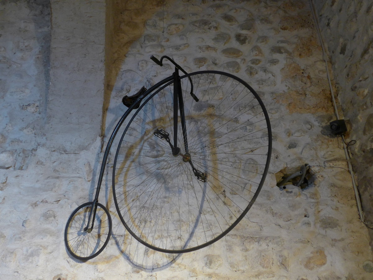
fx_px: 366
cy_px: 140
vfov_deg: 41.8
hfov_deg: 54.0
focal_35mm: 34
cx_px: 186
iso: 400
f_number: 2.3
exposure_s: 1/13
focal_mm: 7
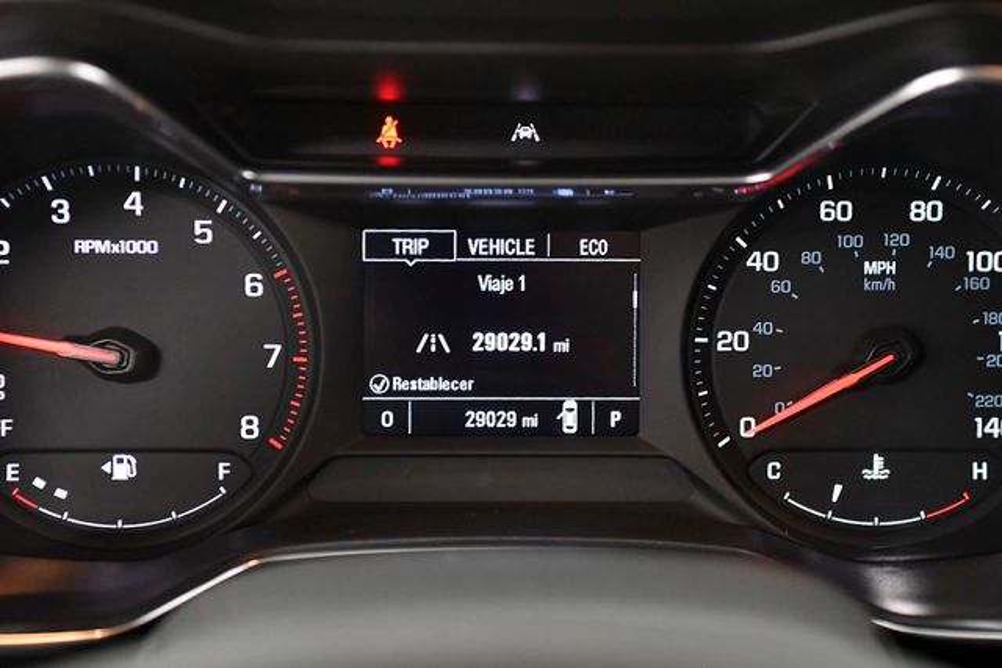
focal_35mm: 69
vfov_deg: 19.7
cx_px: 501
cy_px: 334
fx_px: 1921
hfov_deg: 29.2
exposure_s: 1/160
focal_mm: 46
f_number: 3.5
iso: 2500
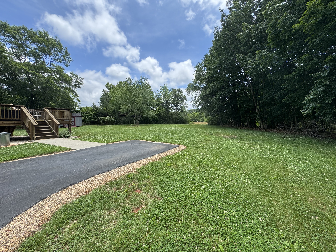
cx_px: 168
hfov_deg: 102.1
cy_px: 126
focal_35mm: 14
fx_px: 136
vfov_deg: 85.7
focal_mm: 2.22
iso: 50
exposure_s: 1/956
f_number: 2.2
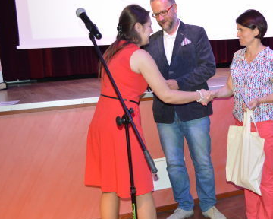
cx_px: 224
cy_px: 120
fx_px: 420
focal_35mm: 52
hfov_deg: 34.7
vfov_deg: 29.1
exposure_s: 1/60
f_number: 3.8
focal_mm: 22
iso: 1100
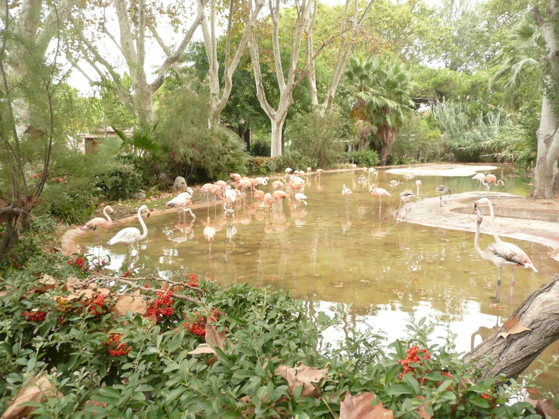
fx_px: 452
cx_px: 280
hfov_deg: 63.4
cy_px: 210
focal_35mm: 28
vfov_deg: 49.7
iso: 100
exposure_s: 1/40
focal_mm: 4.6
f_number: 3.3
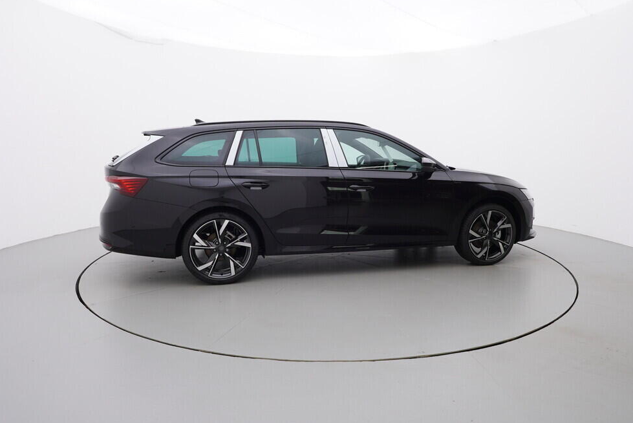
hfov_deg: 74.8
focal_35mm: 24
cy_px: 212
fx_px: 414
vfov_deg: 54.1
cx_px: 327
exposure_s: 1/80
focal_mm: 15
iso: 200
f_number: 5
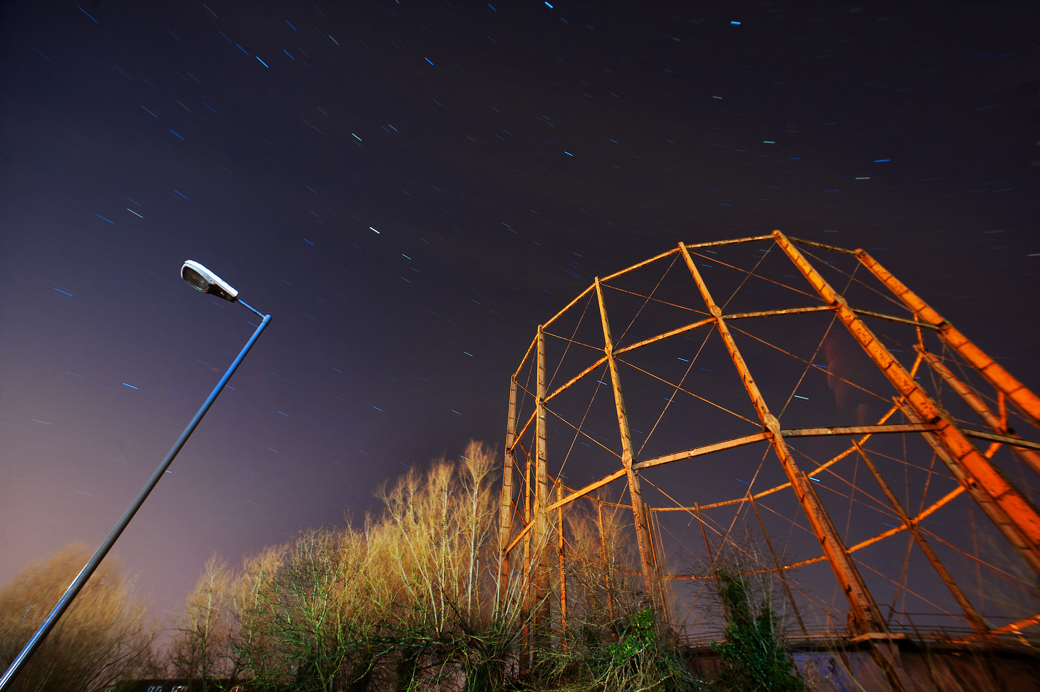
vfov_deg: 81.1
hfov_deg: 104.3
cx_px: 520
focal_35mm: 14
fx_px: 404
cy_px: 346
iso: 320
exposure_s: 321
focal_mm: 14
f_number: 5.6
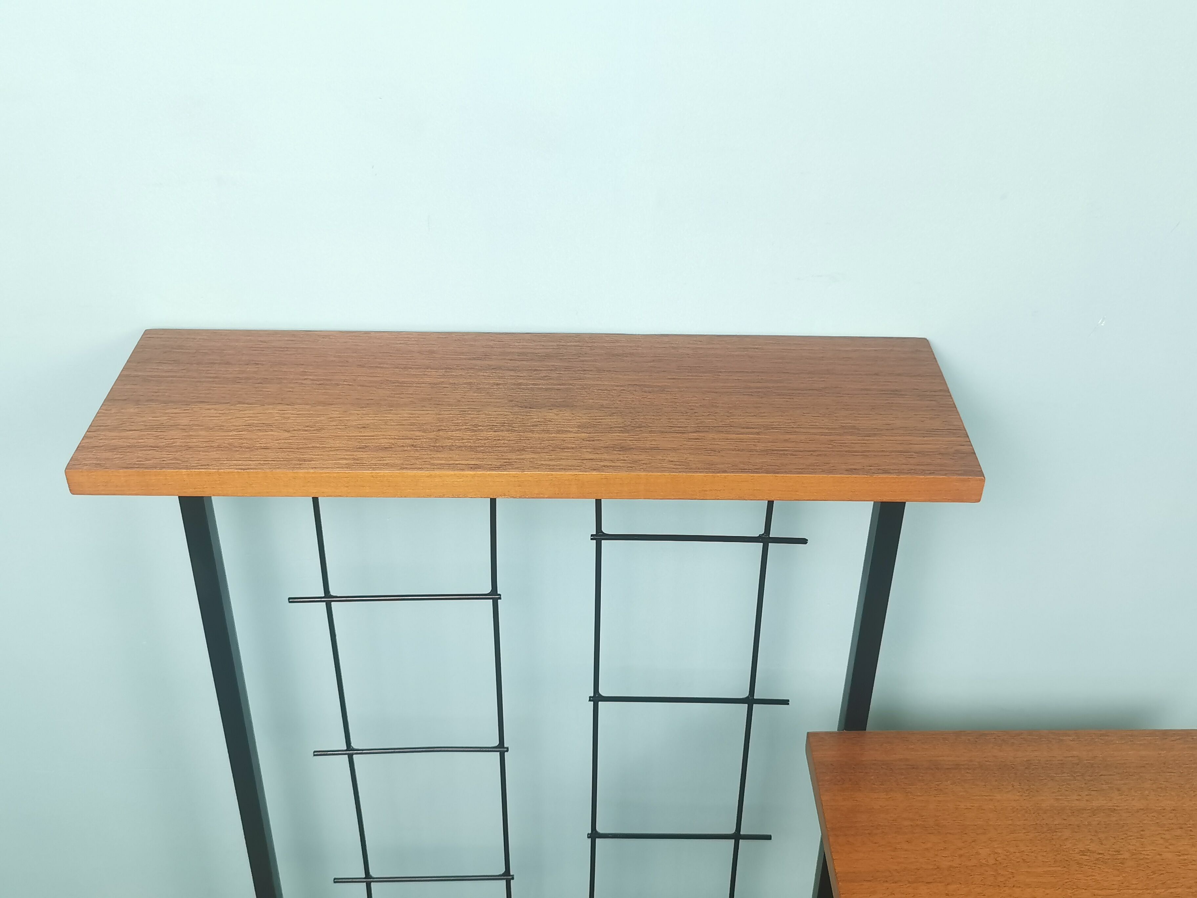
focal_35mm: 38
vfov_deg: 37.7
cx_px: 598
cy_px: 449
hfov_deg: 49.0
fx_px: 1314
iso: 125
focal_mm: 5.58
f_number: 1.8
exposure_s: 1/100
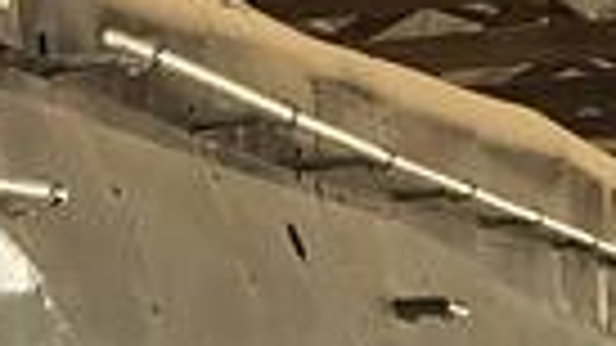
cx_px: -495
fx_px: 3021
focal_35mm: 185
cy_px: 926
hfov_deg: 10.9
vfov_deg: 6.2
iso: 64
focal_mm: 4.15
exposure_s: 1/30
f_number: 2.2
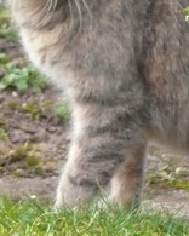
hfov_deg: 1.0
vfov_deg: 1.2
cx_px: -65
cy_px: -34
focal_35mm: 1579
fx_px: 11041
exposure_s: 1/20
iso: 400
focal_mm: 88.8
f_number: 3.7
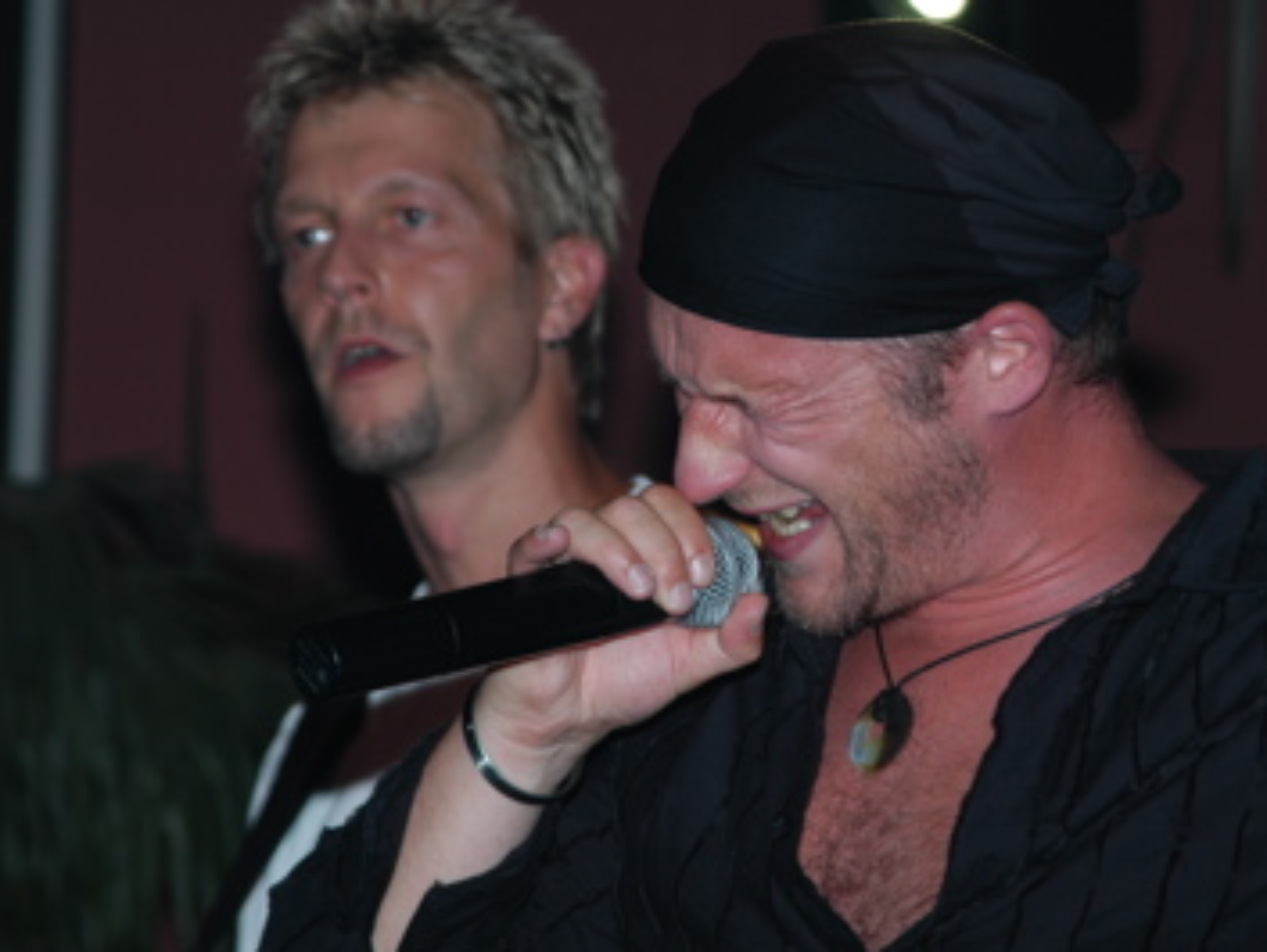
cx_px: 716
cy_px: 440
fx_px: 9066
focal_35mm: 248
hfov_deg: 8.0
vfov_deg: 6.0
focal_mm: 135
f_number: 6.3
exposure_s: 1/60
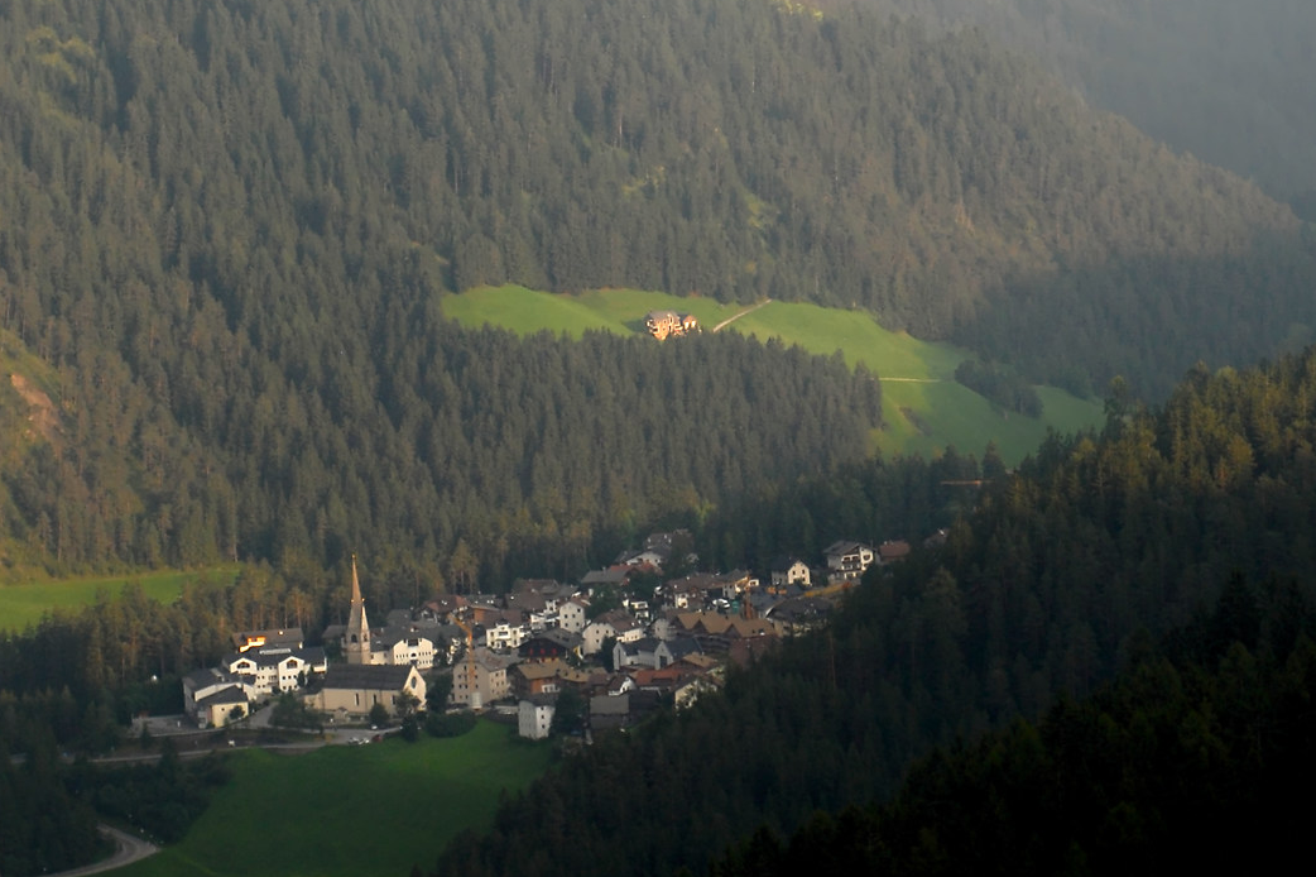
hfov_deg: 11.9
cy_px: -342
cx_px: 807
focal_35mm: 173
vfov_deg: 7.8
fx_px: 6322
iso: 200
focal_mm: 50
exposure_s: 1/500
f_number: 4
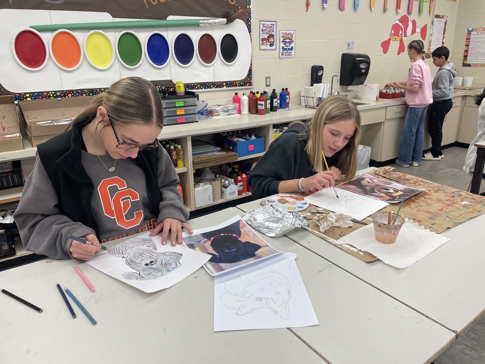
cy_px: 182
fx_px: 364
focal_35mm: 26
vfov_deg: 53.1
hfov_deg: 67.3
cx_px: 242
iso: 64
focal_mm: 4.2
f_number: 1.6
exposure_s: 1/120
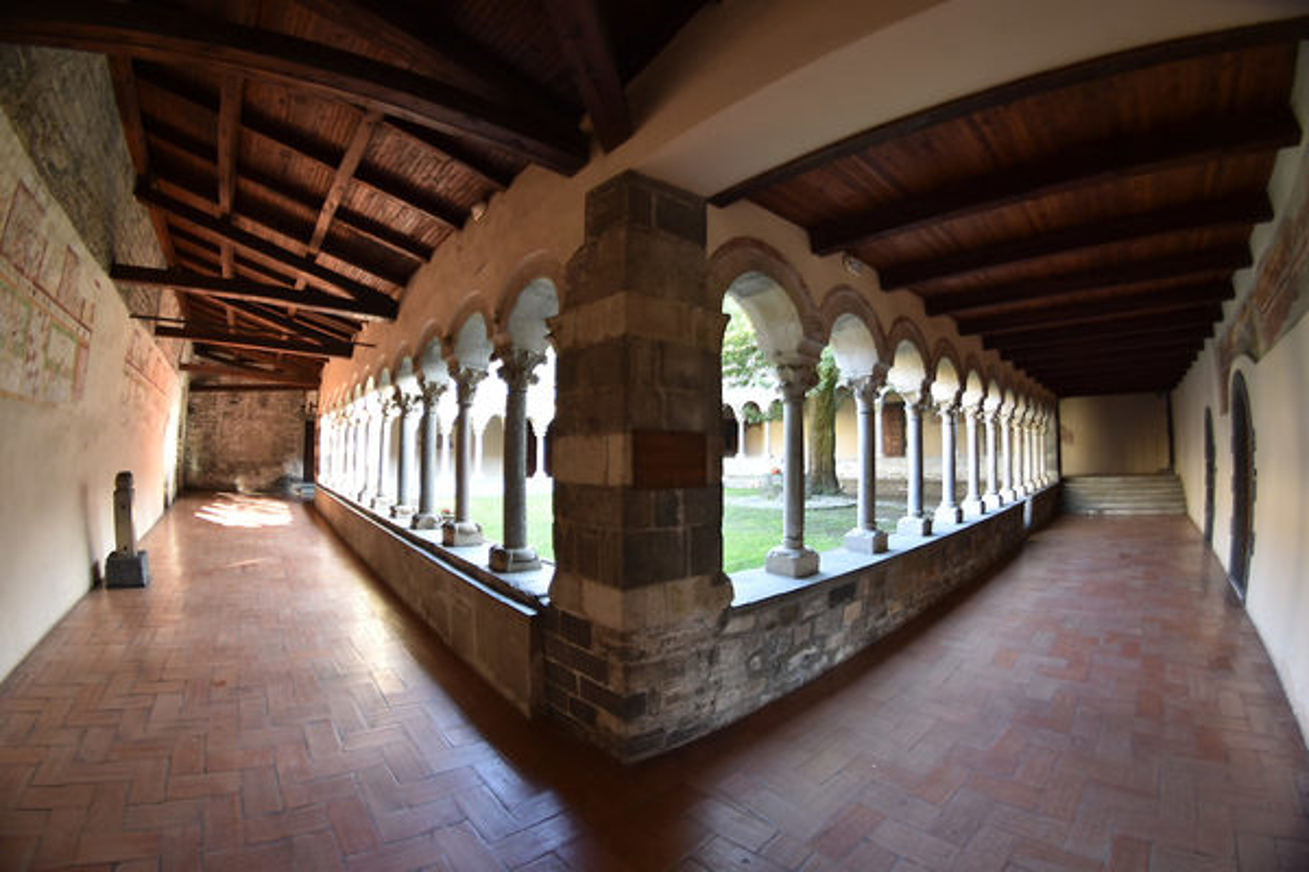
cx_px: 654
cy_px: 436
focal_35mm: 12
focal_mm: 8
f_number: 3.5
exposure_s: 1/13
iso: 125
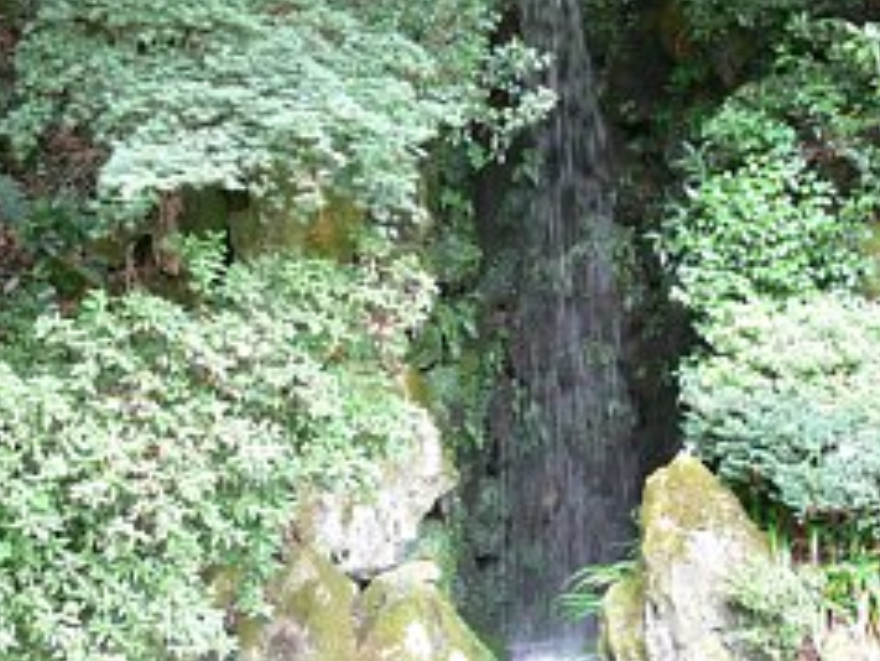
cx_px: 613
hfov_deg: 32.3
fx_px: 1501
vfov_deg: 24.7
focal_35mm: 59
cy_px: 230
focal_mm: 7.4
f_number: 2.8
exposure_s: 1/30
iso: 125
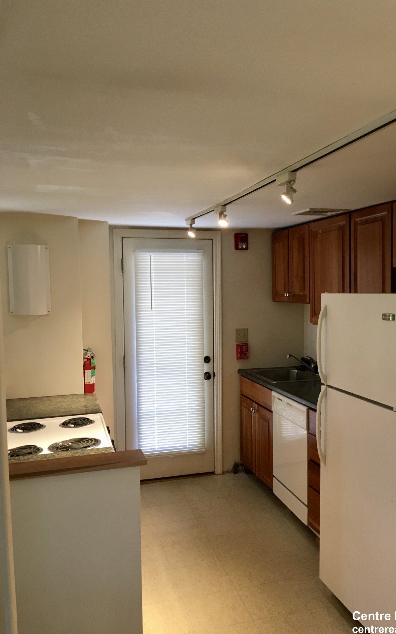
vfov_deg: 61.2
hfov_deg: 40.4
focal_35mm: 31
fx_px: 535
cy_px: 319
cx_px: 234
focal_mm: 4.15
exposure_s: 1/30
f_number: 2.2
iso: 80
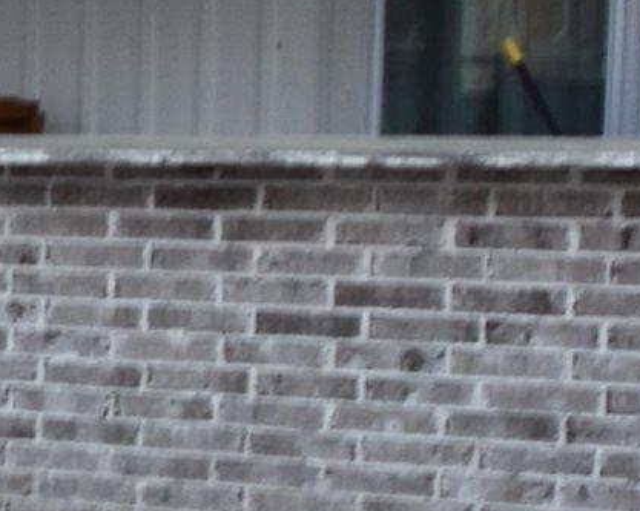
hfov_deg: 8.4
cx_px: -1550
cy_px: 132
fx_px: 3340
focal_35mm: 176
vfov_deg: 8.7
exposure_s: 1/125
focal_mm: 17
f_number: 5.6
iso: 125
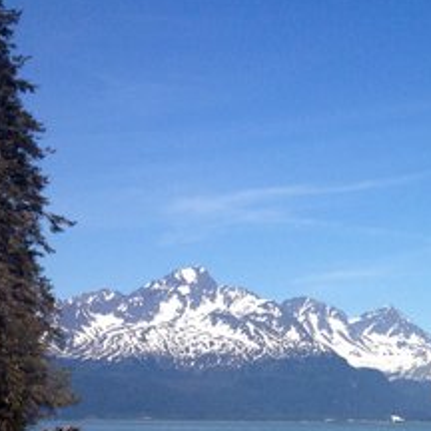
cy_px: 379
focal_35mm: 93
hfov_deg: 17.3
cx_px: 593
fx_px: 1310
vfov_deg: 18.4
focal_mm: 4.28
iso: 50
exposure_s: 1/2304
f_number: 2.4
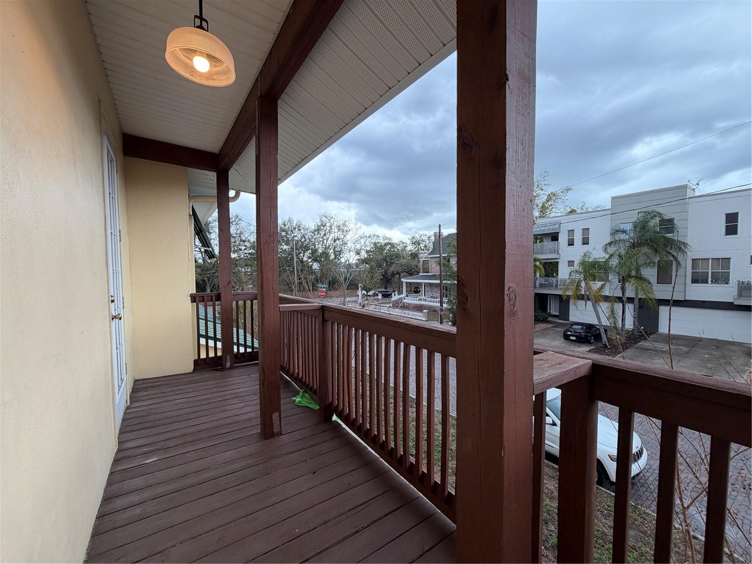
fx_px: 304
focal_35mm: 14
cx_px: 376
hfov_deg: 102.1
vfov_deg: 85.7
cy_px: 282
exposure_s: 1/151
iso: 40
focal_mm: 2.22
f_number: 2.2
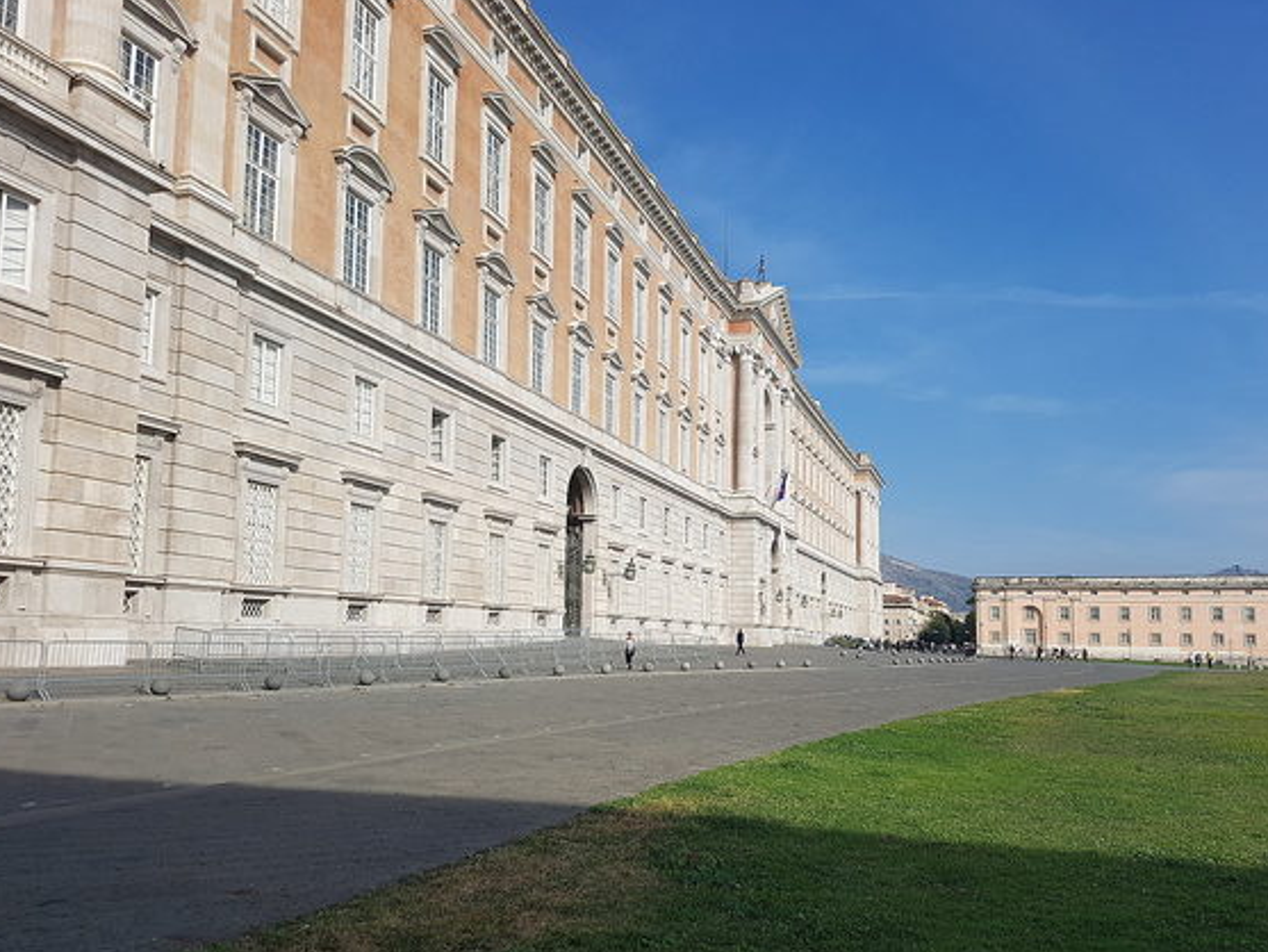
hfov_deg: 63.4
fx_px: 1026
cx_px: 653
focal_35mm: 28
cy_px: 503
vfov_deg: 49.7
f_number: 1.7
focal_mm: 4.2
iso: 50
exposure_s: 1/3672
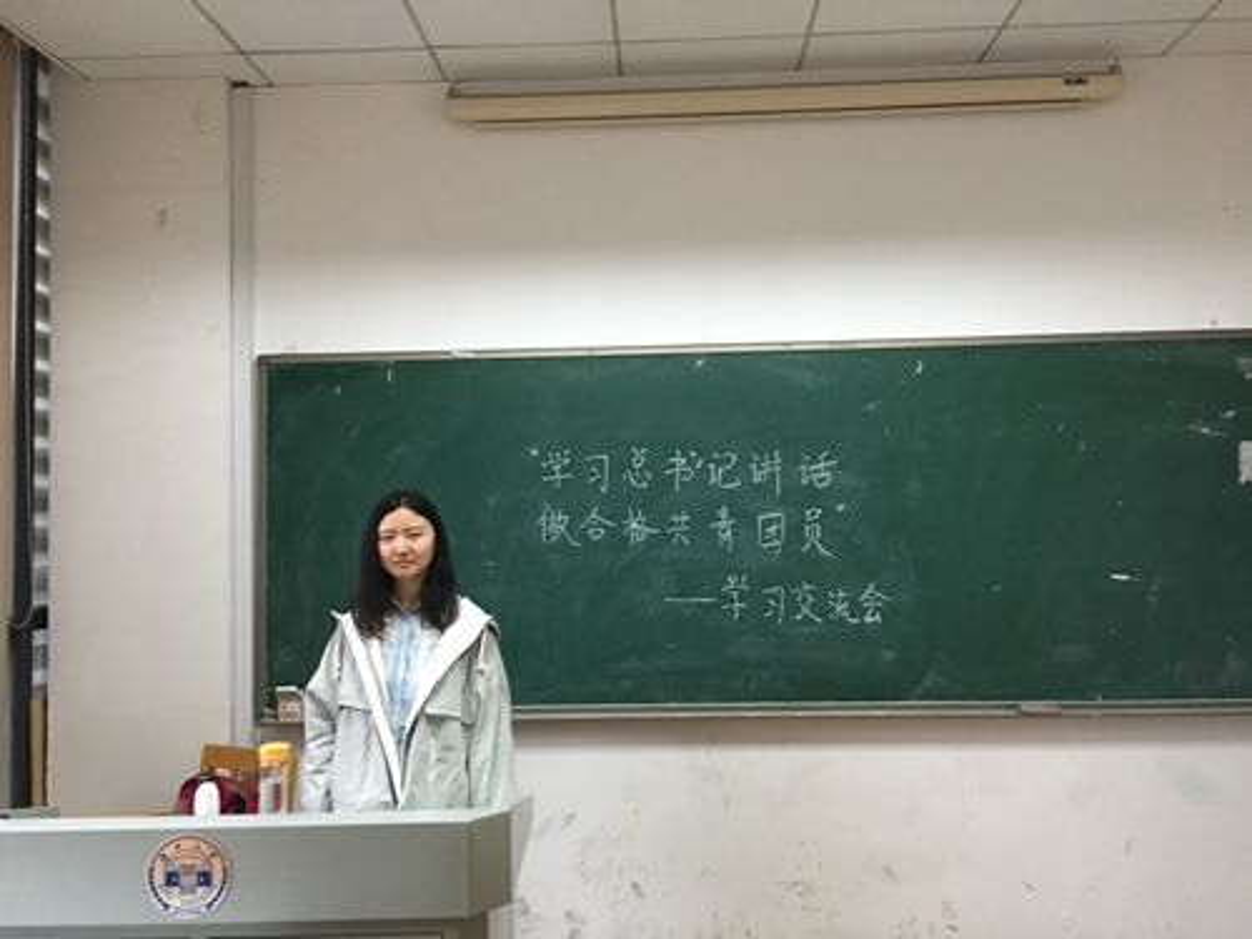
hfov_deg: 61.7
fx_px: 1049
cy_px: 470
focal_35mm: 29
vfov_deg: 48.2
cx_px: 626
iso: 160
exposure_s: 1/33
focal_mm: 4.15
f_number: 2.2
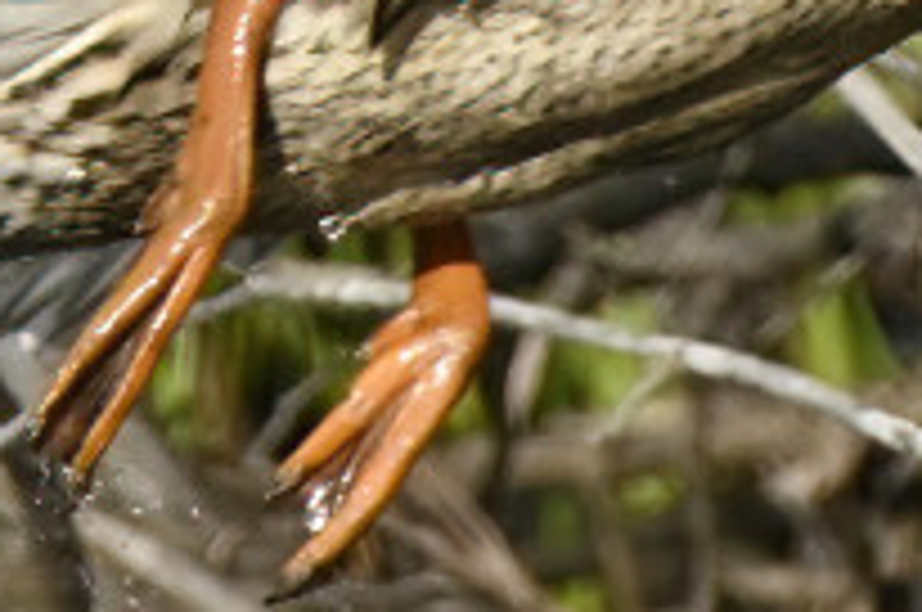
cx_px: -63
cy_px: -569
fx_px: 74846
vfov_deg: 0.5
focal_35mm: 2927
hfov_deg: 0.7
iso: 800
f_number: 10
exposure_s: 1/2000
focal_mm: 500
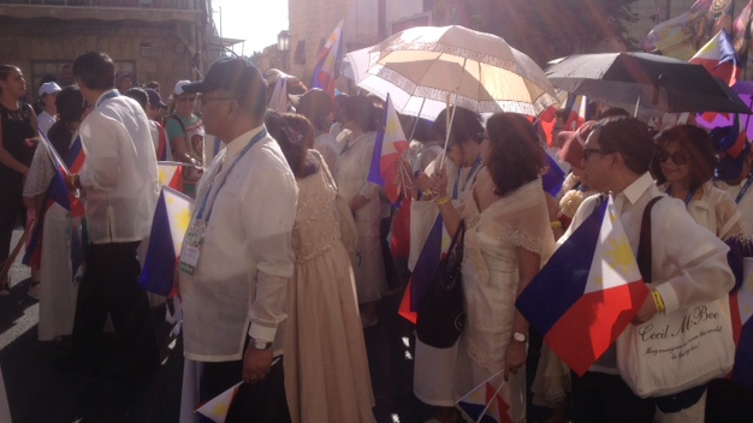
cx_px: 373
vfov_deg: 30.3
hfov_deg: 51.6
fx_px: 779
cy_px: 166
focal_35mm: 39
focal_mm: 4.28
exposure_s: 1/1972
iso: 50
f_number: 2.4
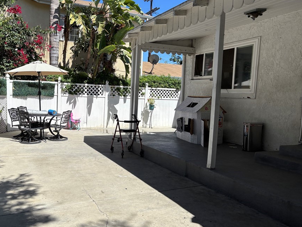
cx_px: 127
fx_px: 270
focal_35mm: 31
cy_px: 115
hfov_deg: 58.1
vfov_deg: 45.4
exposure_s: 1/4255
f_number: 1.6
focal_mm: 5.96
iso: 50
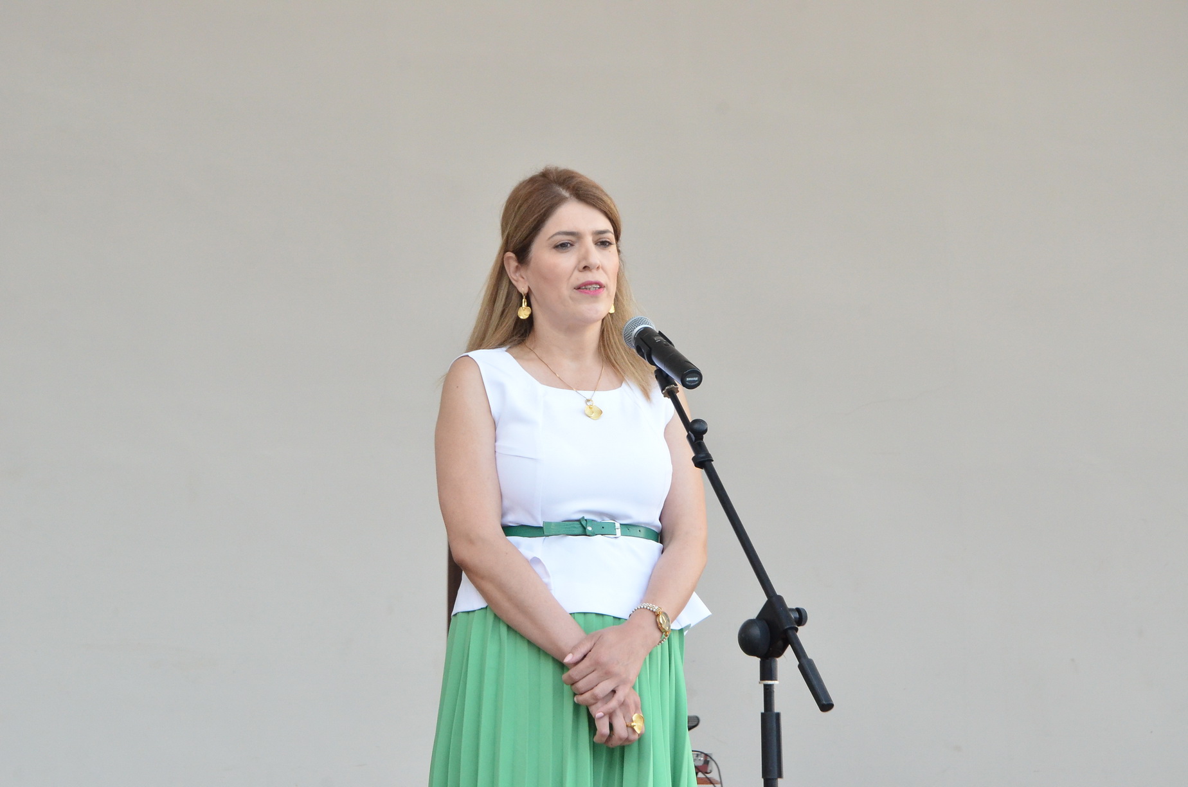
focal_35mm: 112
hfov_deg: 18.2
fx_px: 3705
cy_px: 394
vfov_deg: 12.1
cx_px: 594
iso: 2200
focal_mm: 75
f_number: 9
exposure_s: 1/250
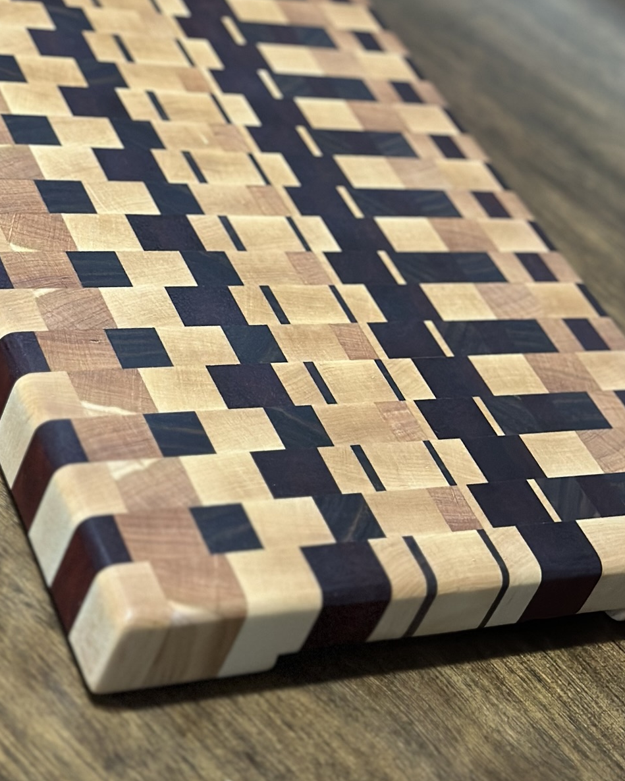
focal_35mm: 79
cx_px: 291
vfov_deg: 23.8
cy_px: 150
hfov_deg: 19.4
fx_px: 1826
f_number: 1.78
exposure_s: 1/40
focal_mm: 6.86
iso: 500
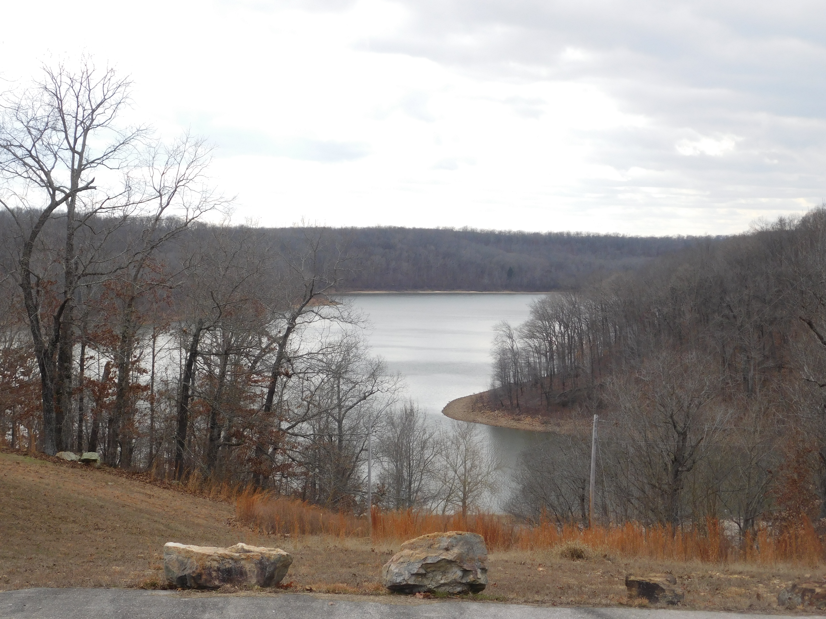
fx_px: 1408
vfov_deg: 24.8
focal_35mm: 59
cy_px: 310
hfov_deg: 32.7
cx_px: 413
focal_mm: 10.4
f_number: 4
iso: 125
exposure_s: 1/500
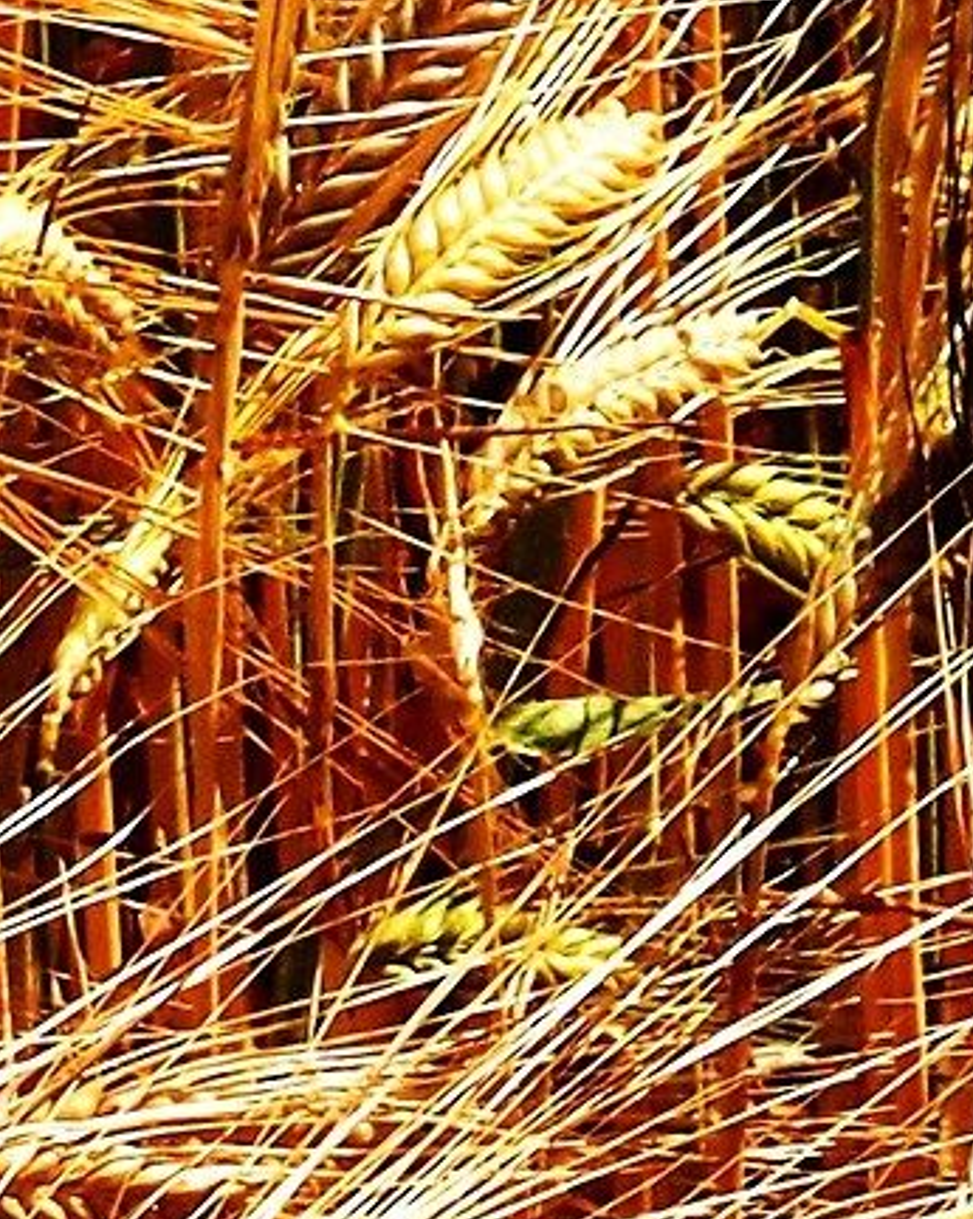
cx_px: -589
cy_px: 1699
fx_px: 21909
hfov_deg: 2.5
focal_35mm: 608
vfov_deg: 3.2
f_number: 8
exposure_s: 1/640
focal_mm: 24
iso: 100
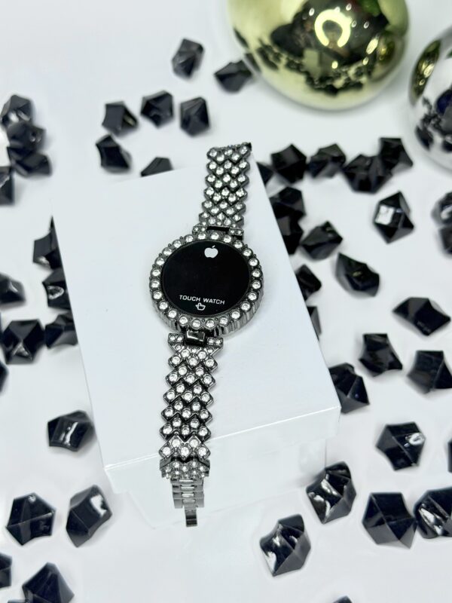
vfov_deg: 39.7
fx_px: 836
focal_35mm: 48
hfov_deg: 30.3
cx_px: 226
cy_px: 302
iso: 80
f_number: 1.78
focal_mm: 6.76
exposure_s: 1/242
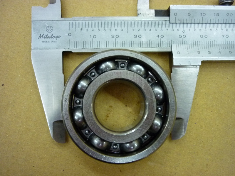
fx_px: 224
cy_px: 88
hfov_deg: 55.4
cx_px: 118
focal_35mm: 33
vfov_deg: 42.9
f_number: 2.8
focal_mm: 5.5
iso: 400
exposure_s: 1/20
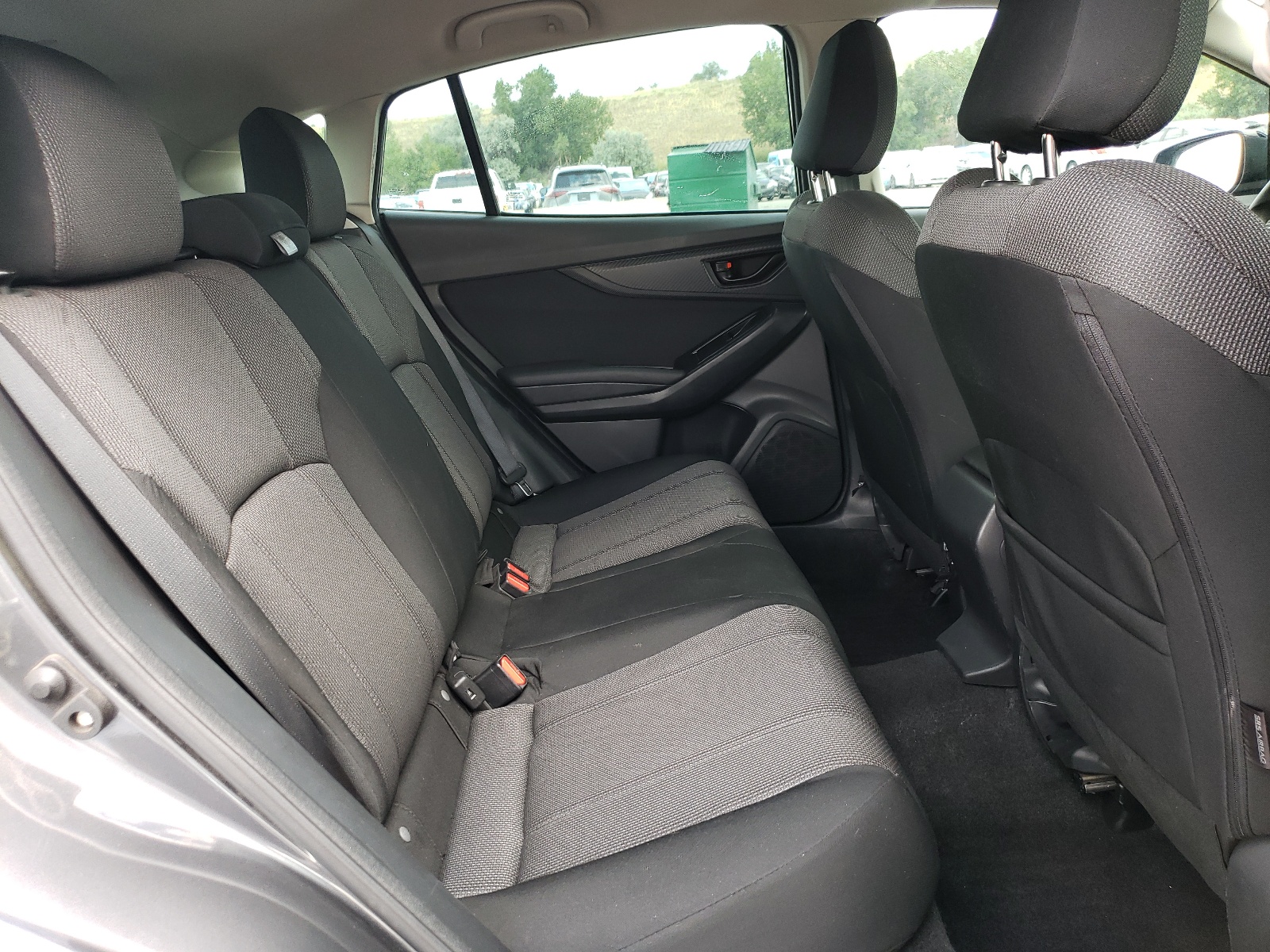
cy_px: 476
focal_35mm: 26
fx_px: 954
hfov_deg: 67.3
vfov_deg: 53.1
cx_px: 635
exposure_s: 1/100
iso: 88
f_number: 1.5
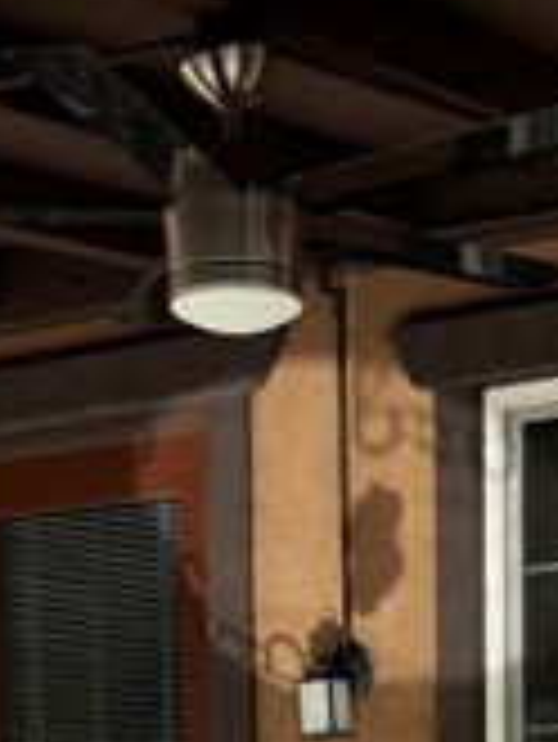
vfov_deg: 17.5
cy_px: 1115
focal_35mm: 101
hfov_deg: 14.6
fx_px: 2168
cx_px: 374
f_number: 1.6
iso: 50
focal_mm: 5.96
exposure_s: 1/2451
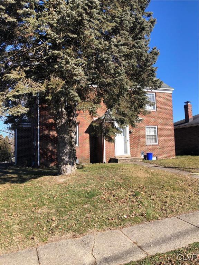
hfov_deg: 49.7
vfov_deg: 63.4
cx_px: 100
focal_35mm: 28
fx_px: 215
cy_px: 132
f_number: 1.8
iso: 20
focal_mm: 3.99
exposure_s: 1/1033
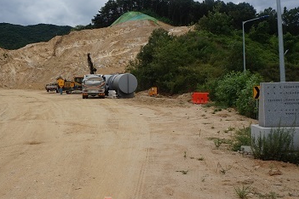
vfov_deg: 32.5
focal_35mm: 41
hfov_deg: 46.3
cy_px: 76
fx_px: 341
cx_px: 88
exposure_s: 1/80
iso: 100
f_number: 10
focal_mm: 16
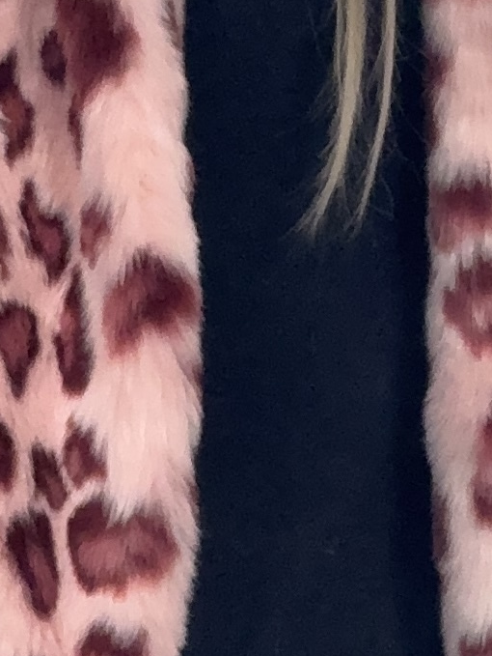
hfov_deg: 4.5
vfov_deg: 6.0
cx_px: -46
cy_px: 105
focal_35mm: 328
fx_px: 6210
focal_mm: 15.66
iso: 125
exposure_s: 1/100
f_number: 2.8
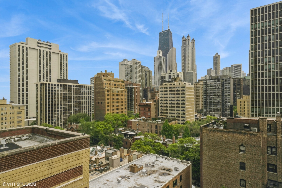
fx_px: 188
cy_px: 94
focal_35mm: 24
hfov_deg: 73.7
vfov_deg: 53.1
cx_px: 141
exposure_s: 1/1250
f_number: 8
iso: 200
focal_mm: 24
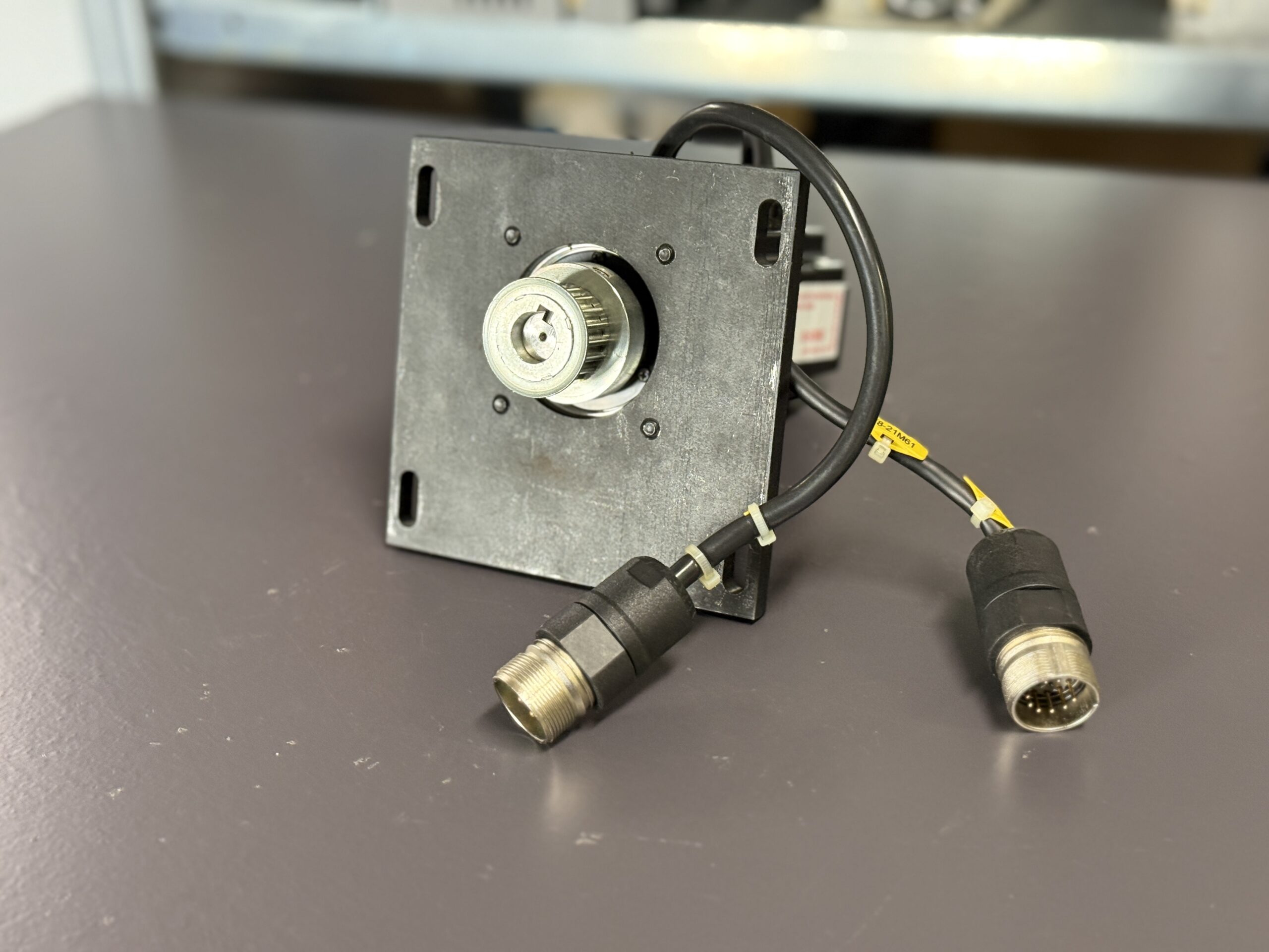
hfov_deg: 39.7
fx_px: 1760
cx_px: 634
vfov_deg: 30.3
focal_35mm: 48
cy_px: 476
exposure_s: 1/33
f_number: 1.78
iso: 250
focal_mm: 6.76
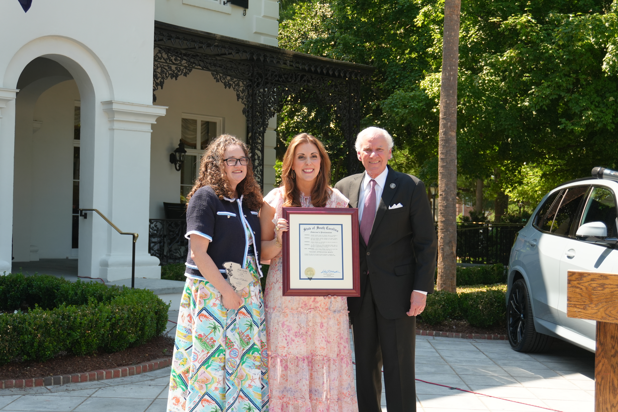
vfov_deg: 26.5
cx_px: 309
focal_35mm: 51
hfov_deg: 38.9
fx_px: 875
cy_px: 206
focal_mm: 34
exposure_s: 1/160
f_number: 5
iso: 250
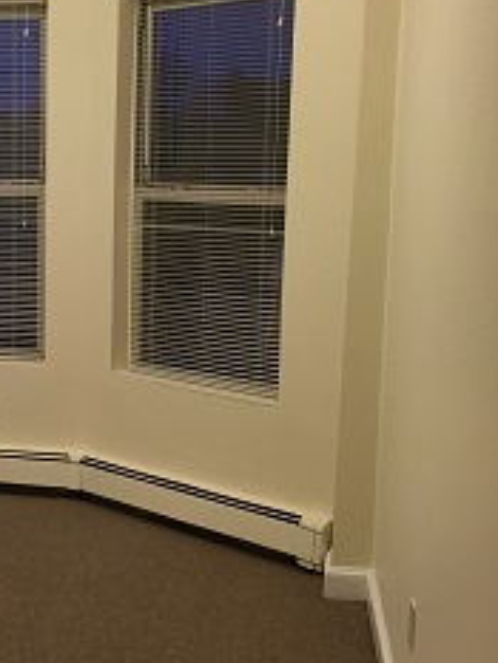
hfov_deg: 23.0
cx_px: -11
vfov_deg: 31.7
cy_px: 316
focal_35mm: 61
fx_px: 1169
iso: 125
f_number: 2.2
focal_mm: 4.15
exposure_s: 1/30
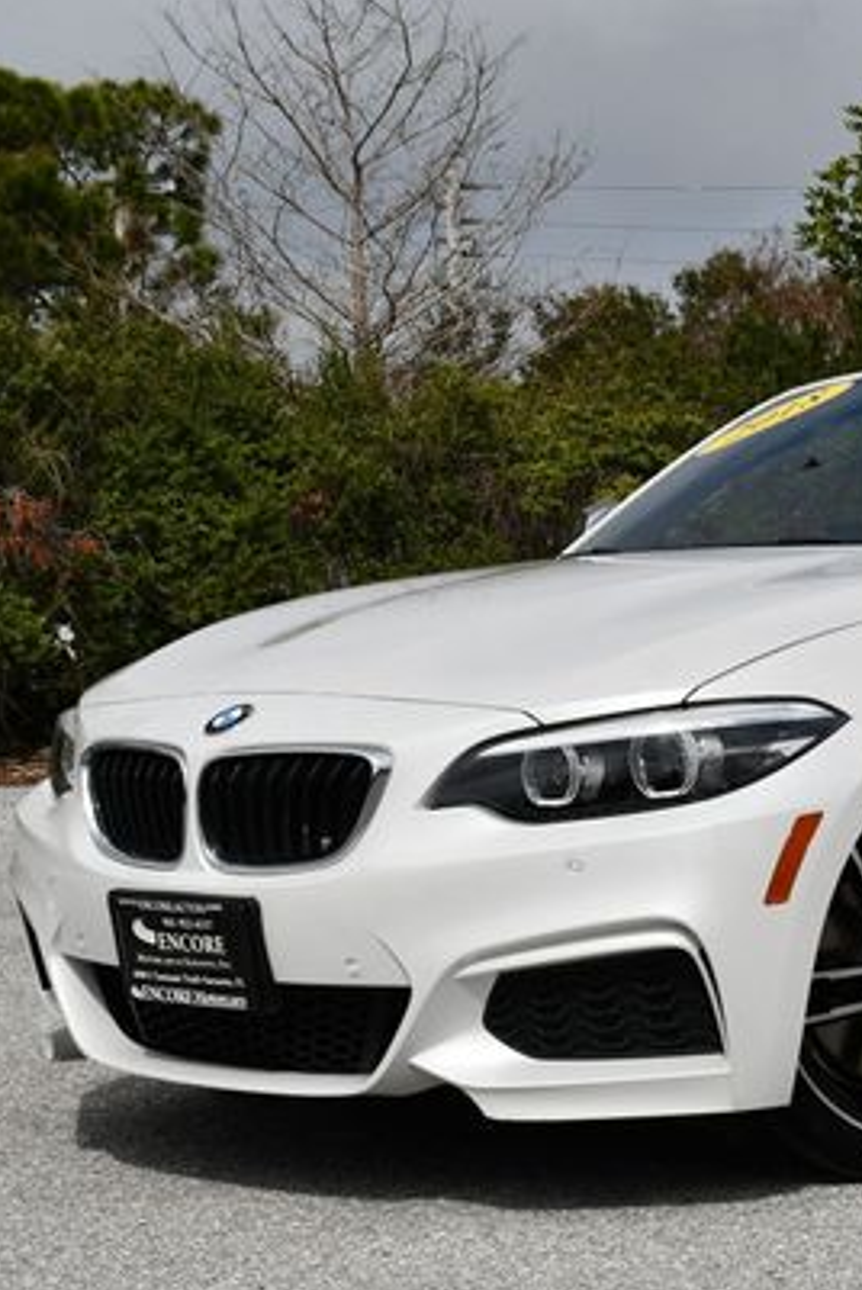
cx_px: 856
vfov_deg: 24.5
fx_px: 2976
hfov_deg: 16.2
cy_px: 611
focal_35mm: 83
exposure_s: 1/400
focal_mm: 26
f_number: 10
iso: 100
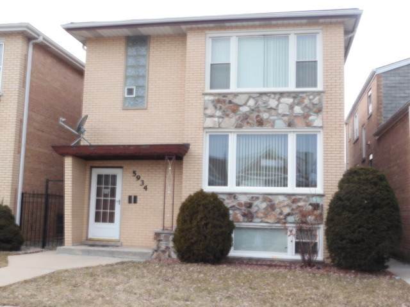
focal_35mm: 40
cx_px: 205
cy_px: 154
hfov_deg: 46.8
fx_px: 474
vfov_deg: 36.0
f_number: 3.6
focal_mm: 7.1
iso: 125
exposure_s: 1/640
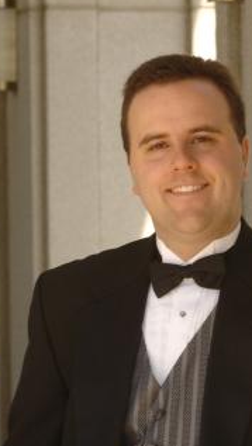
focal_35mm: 266
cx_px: 166
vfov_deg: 8.1
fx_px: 3151
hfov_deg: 4.6
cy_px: 253
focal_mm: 120
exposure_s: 1/100
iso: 250
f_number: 13
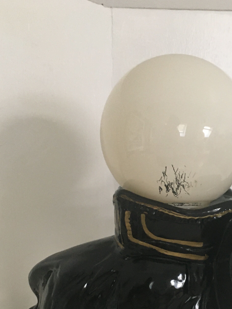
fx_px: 429
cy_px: 242
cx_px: 174
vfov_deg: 38.3
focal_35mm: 48
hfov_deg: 29.8
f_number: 2.2
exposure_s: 1/20
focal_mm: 4.15
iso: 200
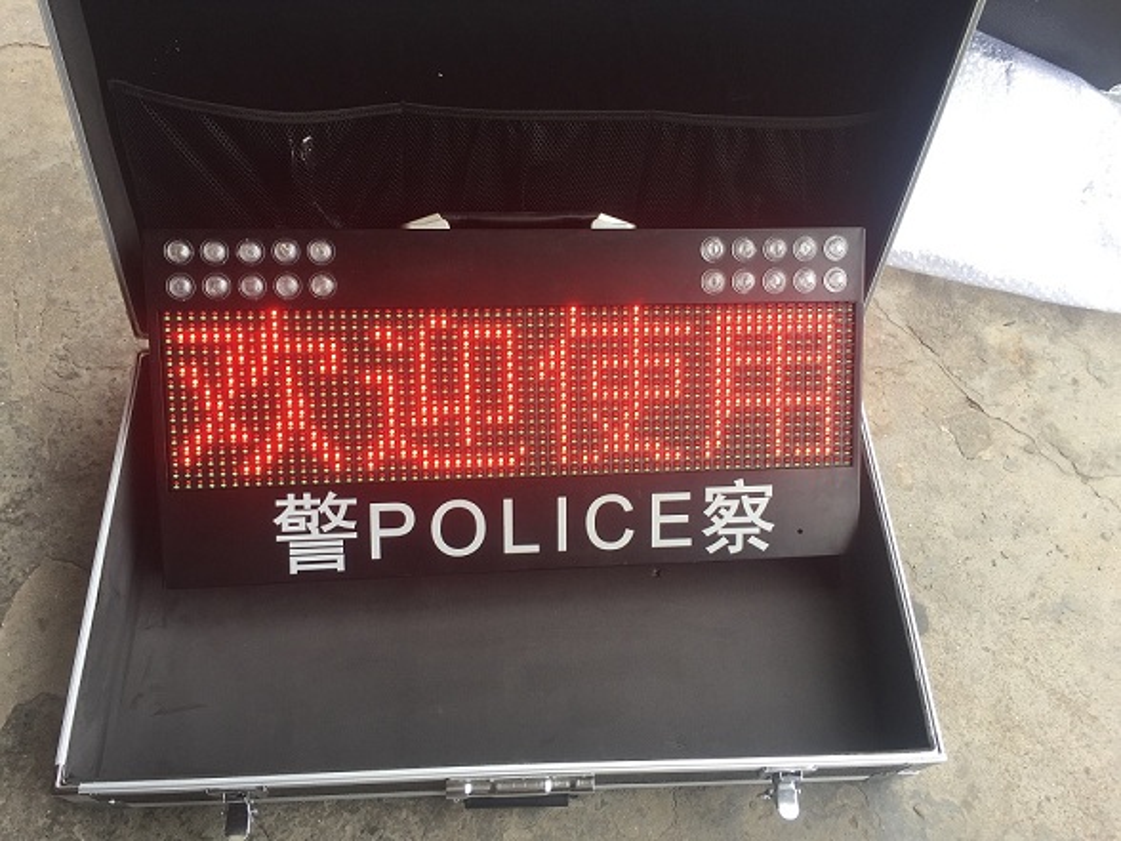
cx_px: 560
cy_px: 420
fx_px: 939
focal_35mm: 29
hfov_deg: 61.7
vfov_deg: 48.2
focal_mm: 4.15
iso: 32
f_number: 2.2
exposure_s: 1/121
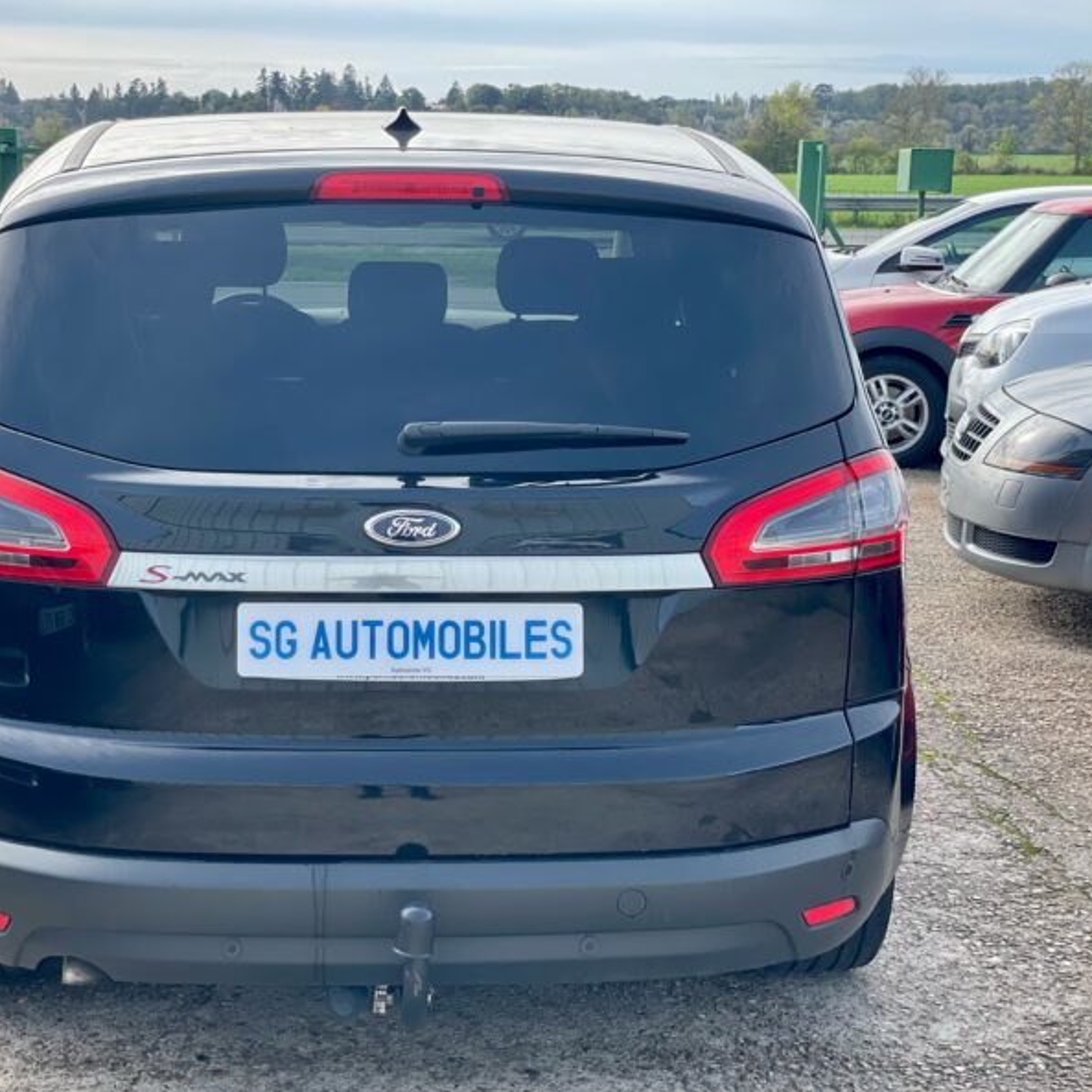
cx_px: 440
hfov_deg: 27.7
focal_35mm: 62
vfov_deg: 27.7
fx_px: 2213
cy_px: 547
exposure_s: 1/521
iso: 32
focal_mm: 6
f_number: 2
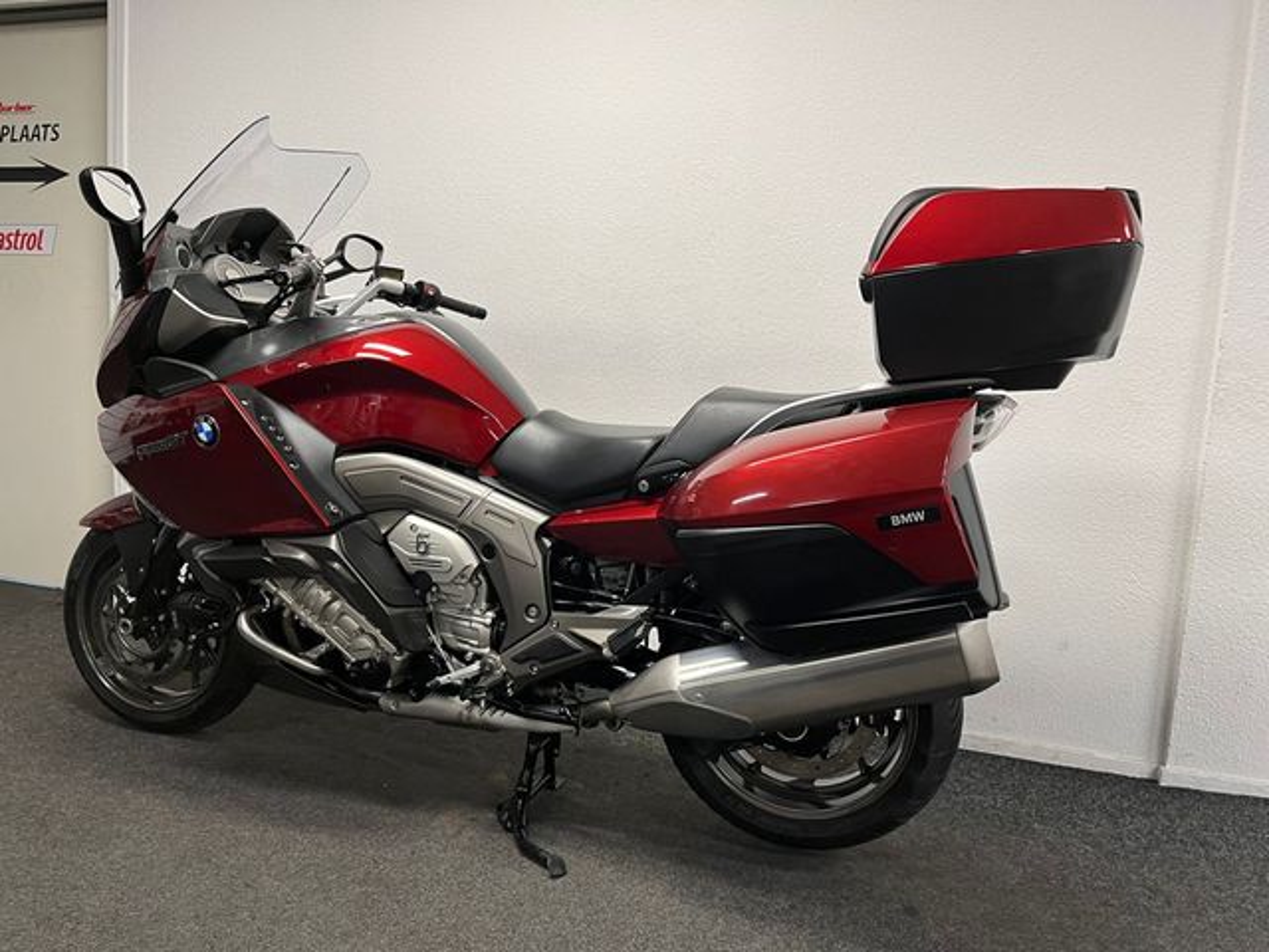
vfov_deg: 53.1
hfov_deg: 67.3
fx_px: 953
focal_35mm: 26
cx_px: 634
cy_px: 476
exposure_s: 1/50
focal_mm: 5.1
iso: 80
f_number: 1.6
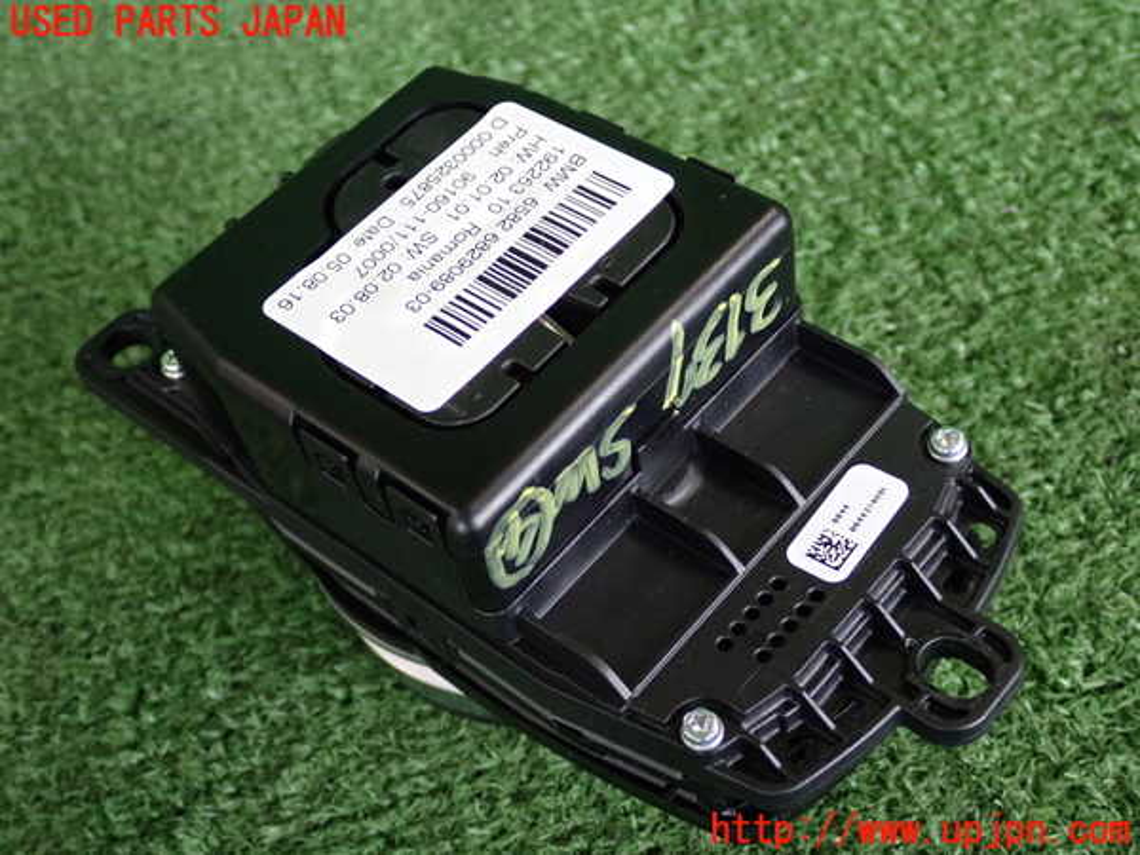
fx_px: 1647
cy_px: 428
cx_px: 570
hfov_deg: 38.2
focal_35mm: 50
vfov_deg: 29.1
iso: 800
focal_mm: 9.01
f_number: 3.2
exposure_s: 1/125
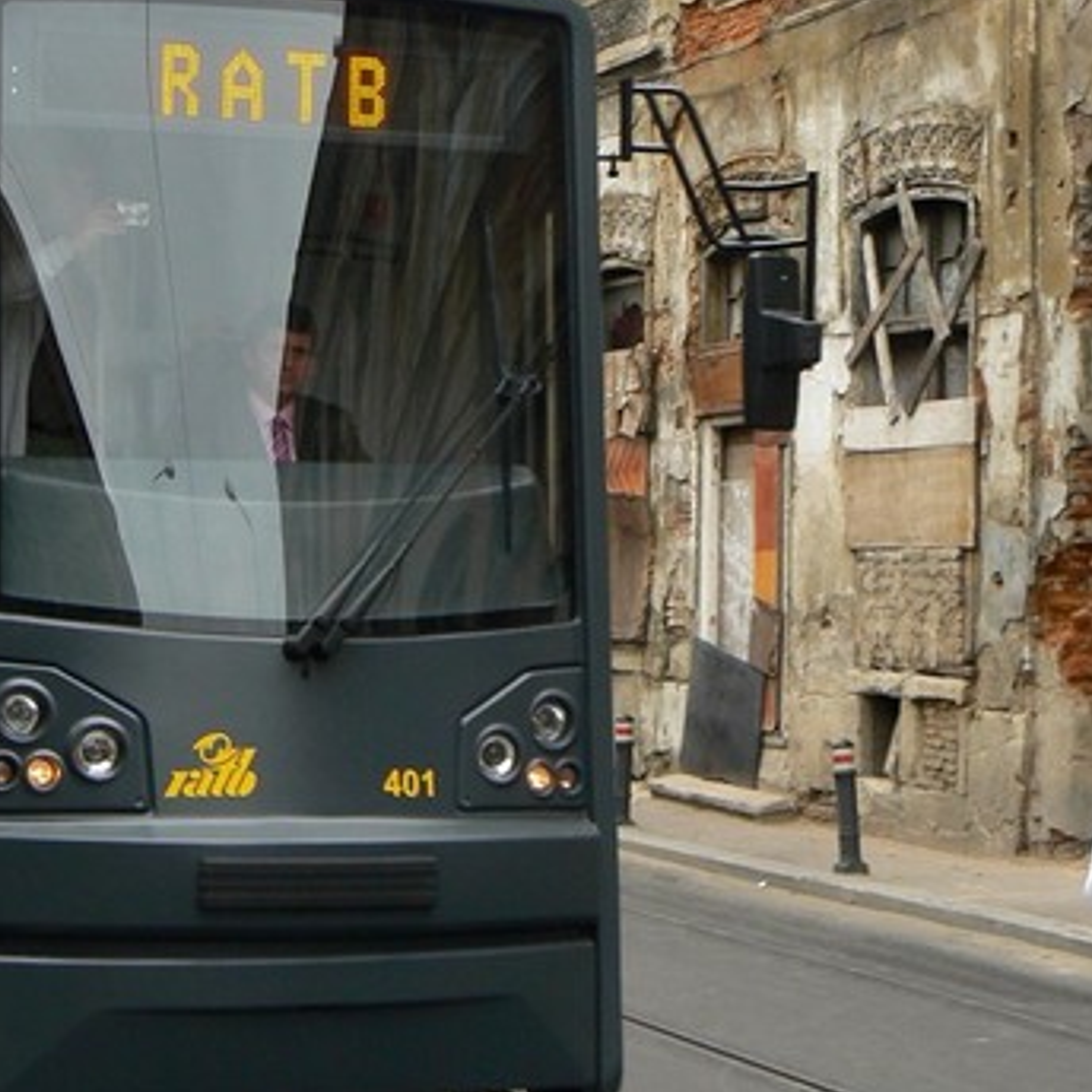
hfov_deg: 19.0
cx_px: 397
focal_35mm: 91
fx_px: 3248
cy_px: 324
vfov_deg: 19.0
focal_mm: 9.9
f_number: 4.5
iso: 100
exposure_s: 1/125
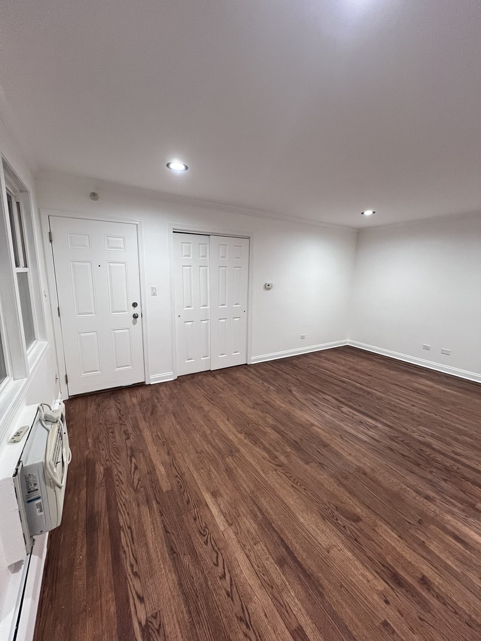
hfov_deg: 89.9
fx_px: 241
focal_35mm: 13
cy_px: 320
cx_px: 240
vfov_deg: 106.2
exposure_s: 1/60
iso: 320
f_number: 1.8
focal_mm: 1.57
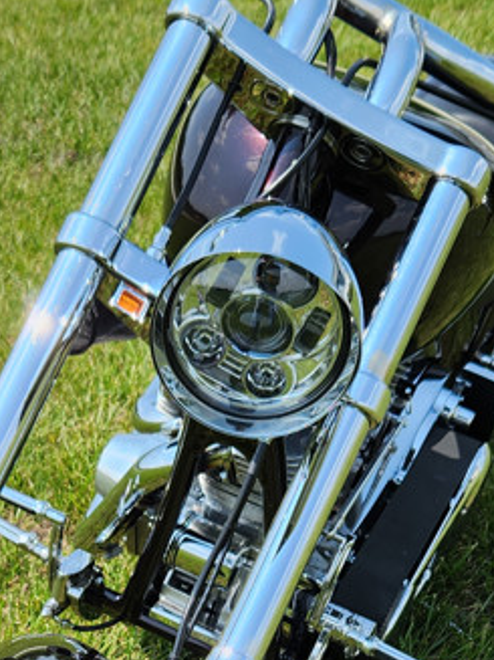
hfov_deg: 19.6
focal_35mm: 75
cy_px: 748
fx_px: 1428
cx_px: 175
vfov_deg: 24.1
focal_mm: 5.4
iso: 20
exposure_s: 1/1044
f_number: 1.8
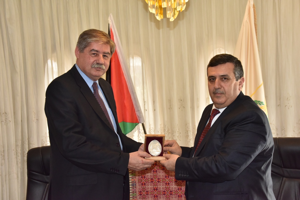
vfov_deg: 28.1
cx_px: 150
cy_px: 100
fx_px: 400
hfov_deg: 41.1
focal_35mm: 48
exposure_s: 1/250
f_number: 10
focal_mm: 48
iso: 2500
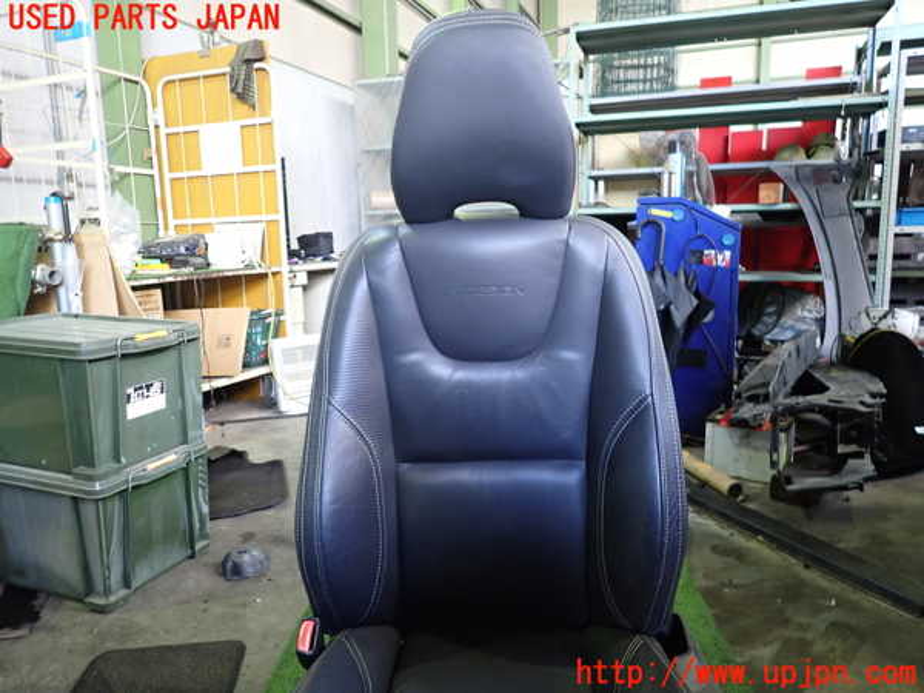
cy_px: 346
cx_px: 462
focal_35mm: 25
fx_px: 667
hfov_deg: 69.4
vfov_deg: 54.9
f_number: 2
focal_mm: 4.5
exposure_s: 1/30
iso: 400
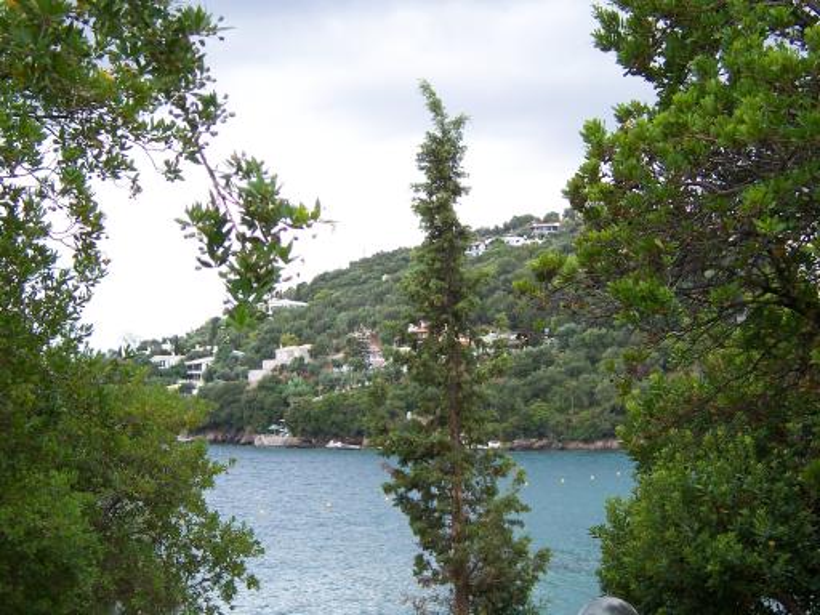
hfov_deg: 29.4
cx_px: 410
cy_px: 308
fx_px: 1563
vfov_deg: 22.3
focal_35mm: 66
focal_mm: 11
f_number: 4
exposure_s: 1/250
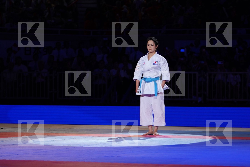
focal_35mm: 153
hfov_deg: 13.4
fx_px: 1062
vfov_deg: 9.0
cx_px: 125
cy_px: 84
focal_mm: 102
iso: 800
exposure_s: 1/1000
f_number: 2.8
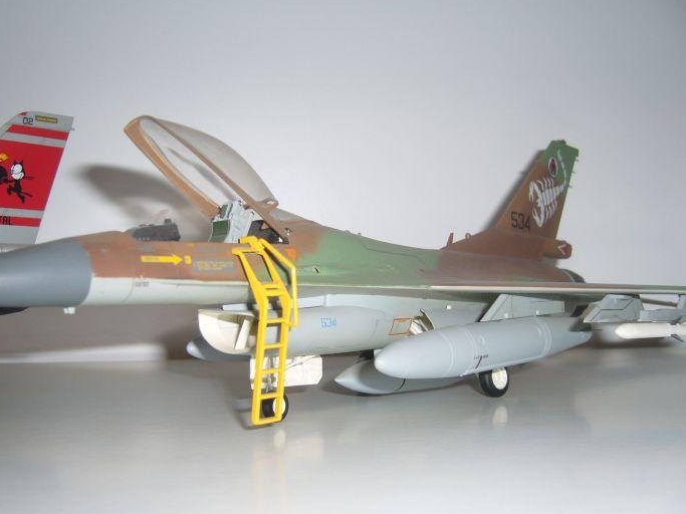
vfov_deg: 35.1
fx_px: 812
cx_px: 312
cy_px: 272
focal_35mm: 41
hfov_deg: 45.7
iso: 80
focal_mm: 5.8
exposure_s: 1/30
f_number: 2.8
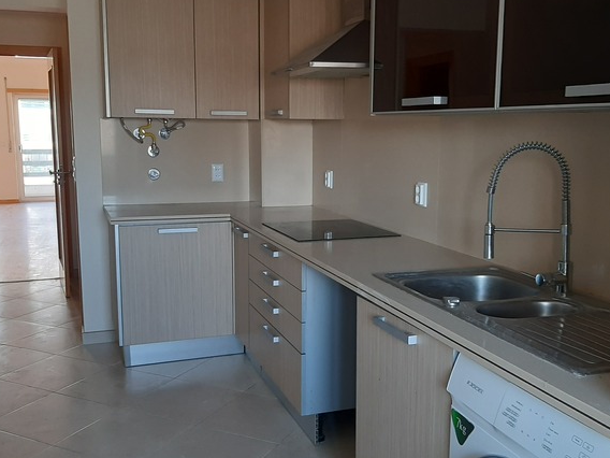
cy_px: 240
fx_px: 670
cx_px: 300
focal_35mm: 38
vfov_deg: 37.7
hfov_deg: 49.0
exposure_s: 1/50
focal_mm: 3.93
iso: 100
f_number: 1.7
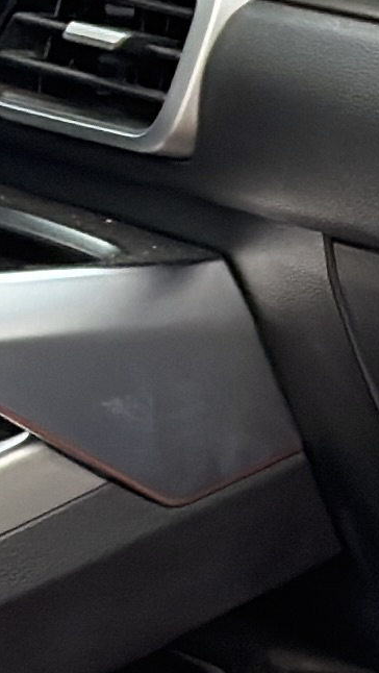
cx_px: 605
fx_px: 5906
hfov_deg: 3.7
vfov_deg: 6.5
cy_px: 503
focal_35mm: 331
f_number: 1.78
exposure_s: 1/191
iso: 125
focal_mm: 6.76
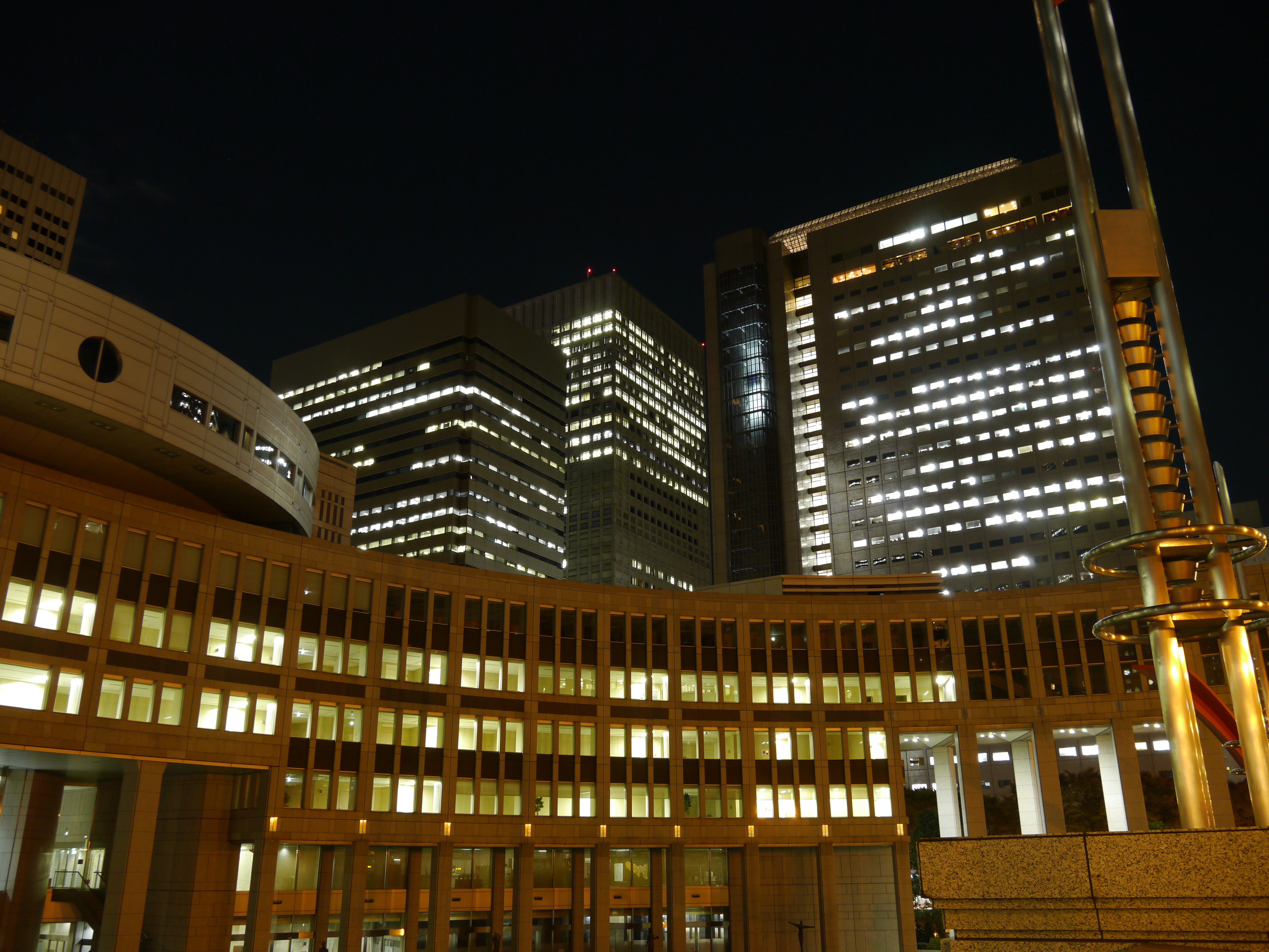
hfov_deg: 63.4
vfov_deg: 49.8
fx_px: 1027
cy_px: 476
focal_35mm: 28
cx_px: 634
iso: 200
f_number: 5
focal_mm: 14
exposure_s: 2
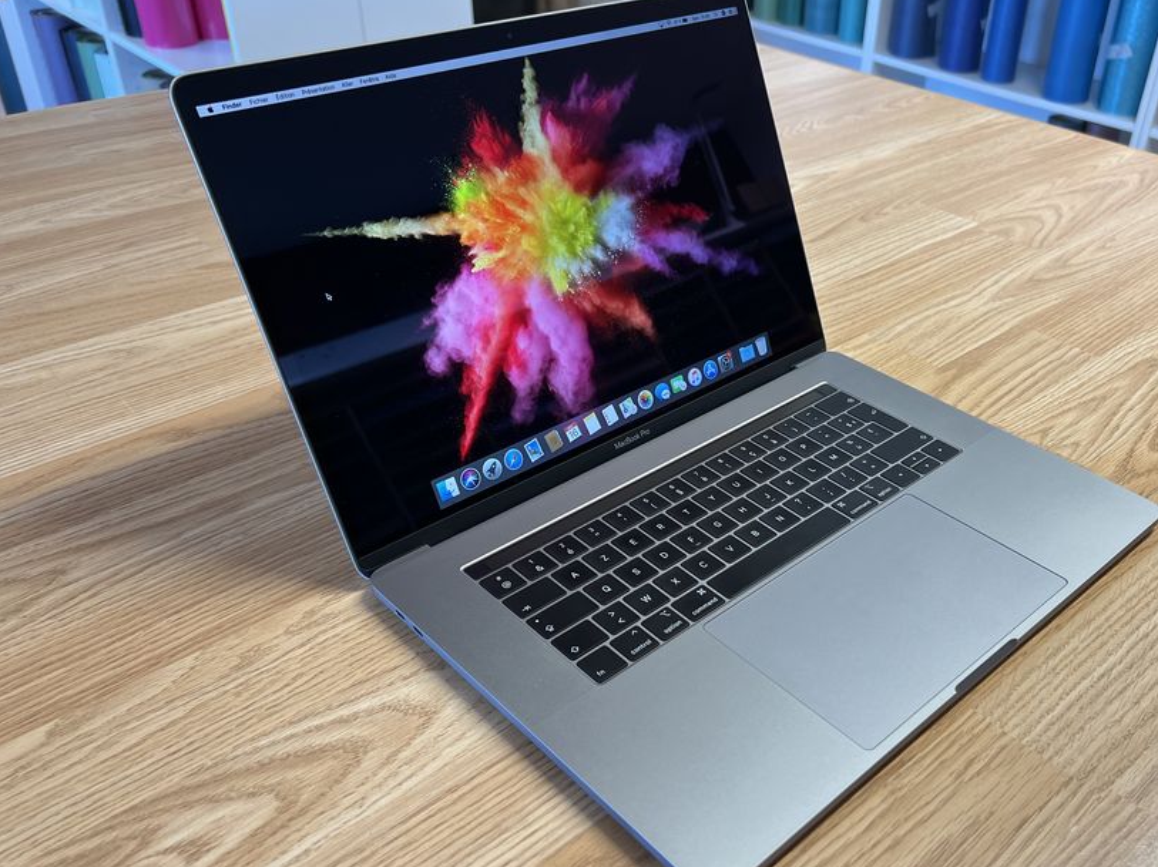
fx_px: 1070
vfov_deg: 44.1
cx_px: 709
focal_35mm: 32
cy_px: 473
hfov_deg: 56.3
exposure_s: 1/100
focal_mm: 5.7
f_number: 1.5
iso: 125
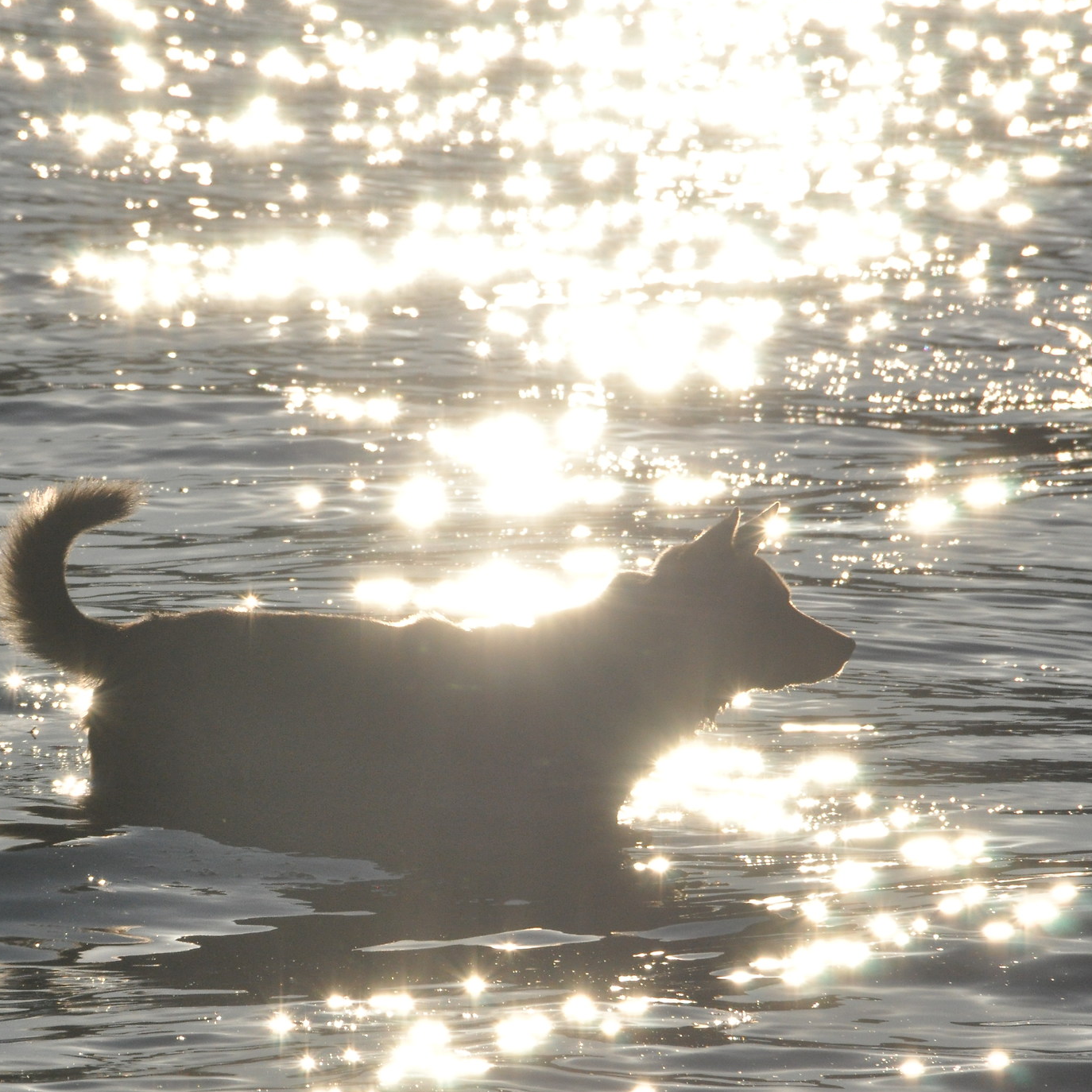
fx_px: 19844
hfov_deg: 3.2
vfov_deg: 3.2
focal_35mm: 556
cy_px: 624
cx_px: 323
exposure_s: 1/4000
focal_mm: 250
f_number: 16
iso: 800
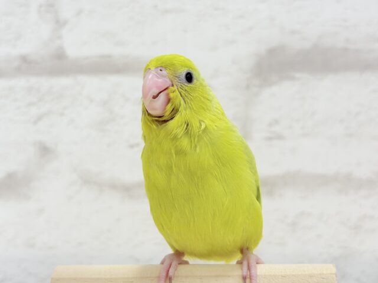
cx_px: 189
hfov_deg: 36.8
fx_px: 568
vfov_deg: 28.0
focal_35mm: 52
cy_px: 142
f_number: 1.6
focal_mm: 5.96
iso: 32
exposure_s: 1/50
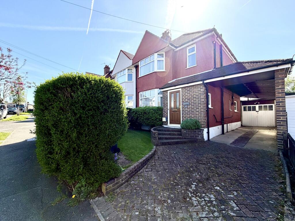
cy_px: 110
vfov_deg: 85.7
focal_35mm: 14
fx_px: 119
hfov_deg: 102.1
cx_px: 148
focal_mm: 2.22
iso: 40
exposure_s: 1/726
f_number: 2.2
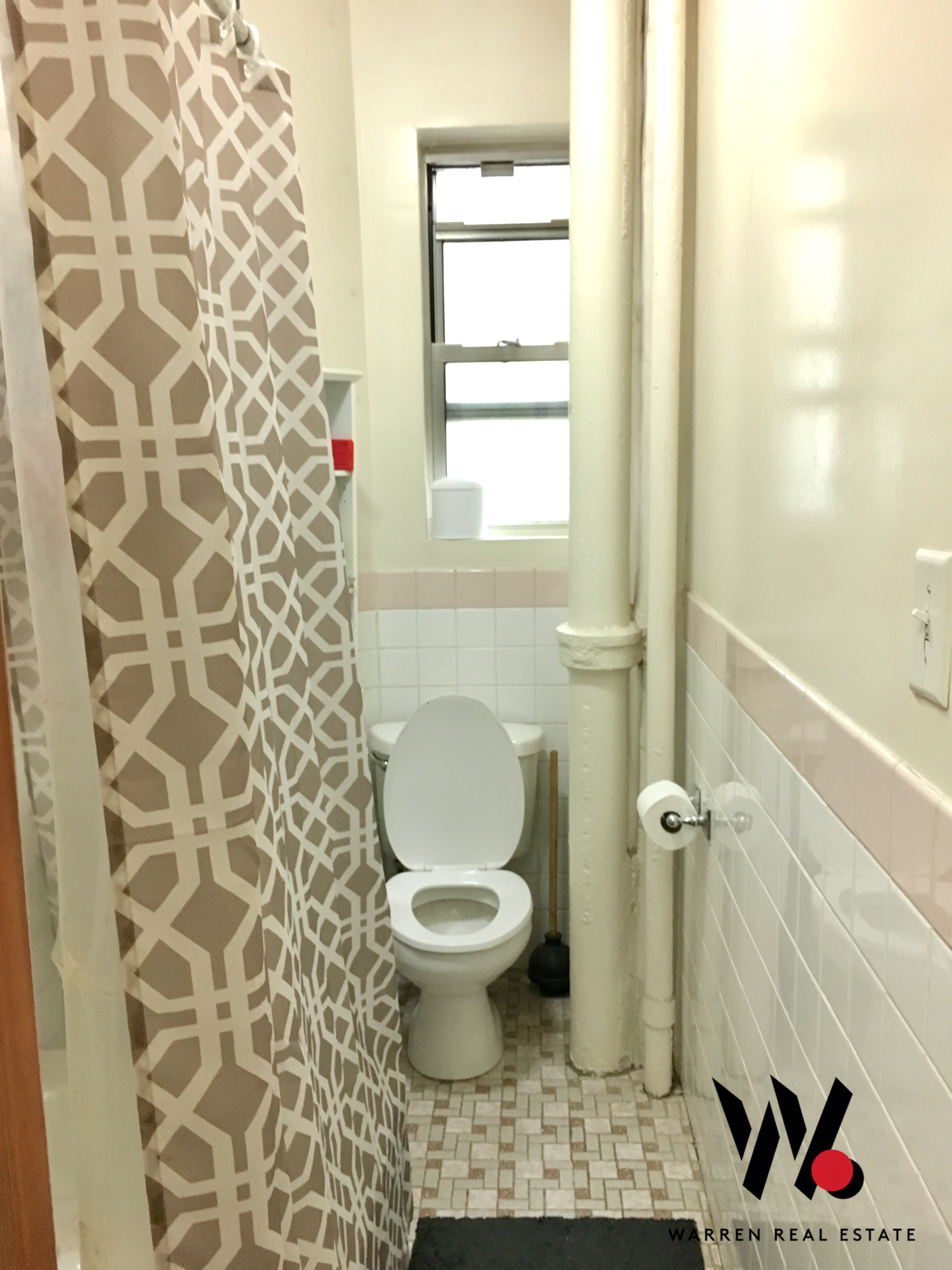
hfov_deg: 48.2
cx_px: 476
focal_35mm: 29
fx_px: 1063
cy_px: 635
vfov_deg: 61.7
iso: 200
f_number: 2.2
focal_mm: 4.15
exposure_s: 1/17
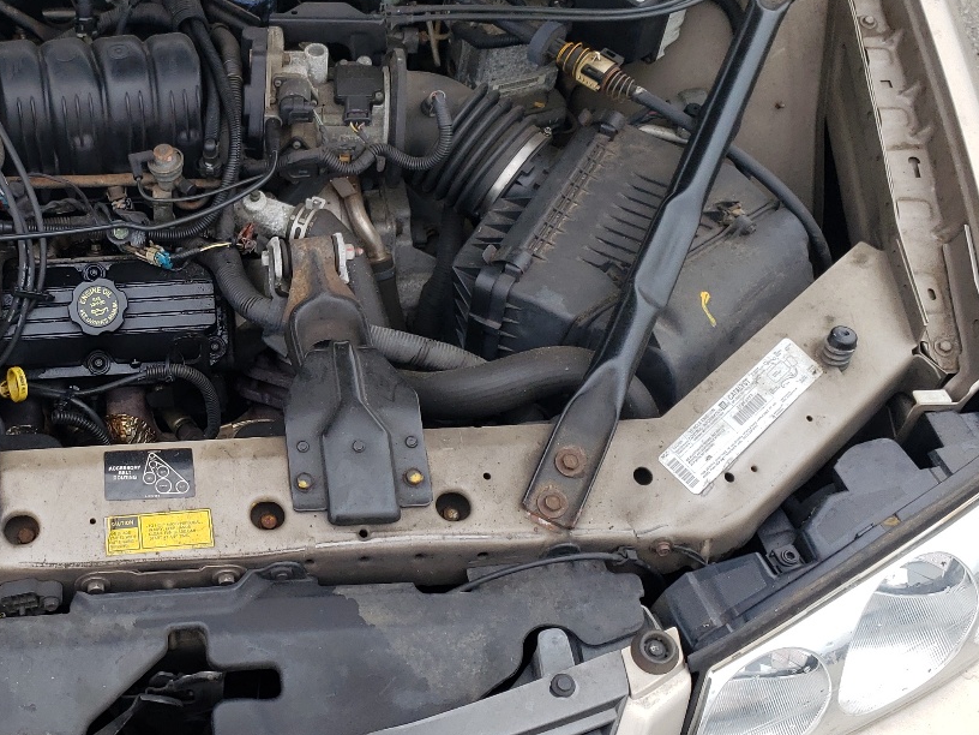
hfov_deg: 36.0
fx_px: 1442
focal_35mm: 51
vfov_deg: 28.5
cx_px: 164
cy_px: 328
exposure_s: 1/833
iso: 50
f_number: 1.5
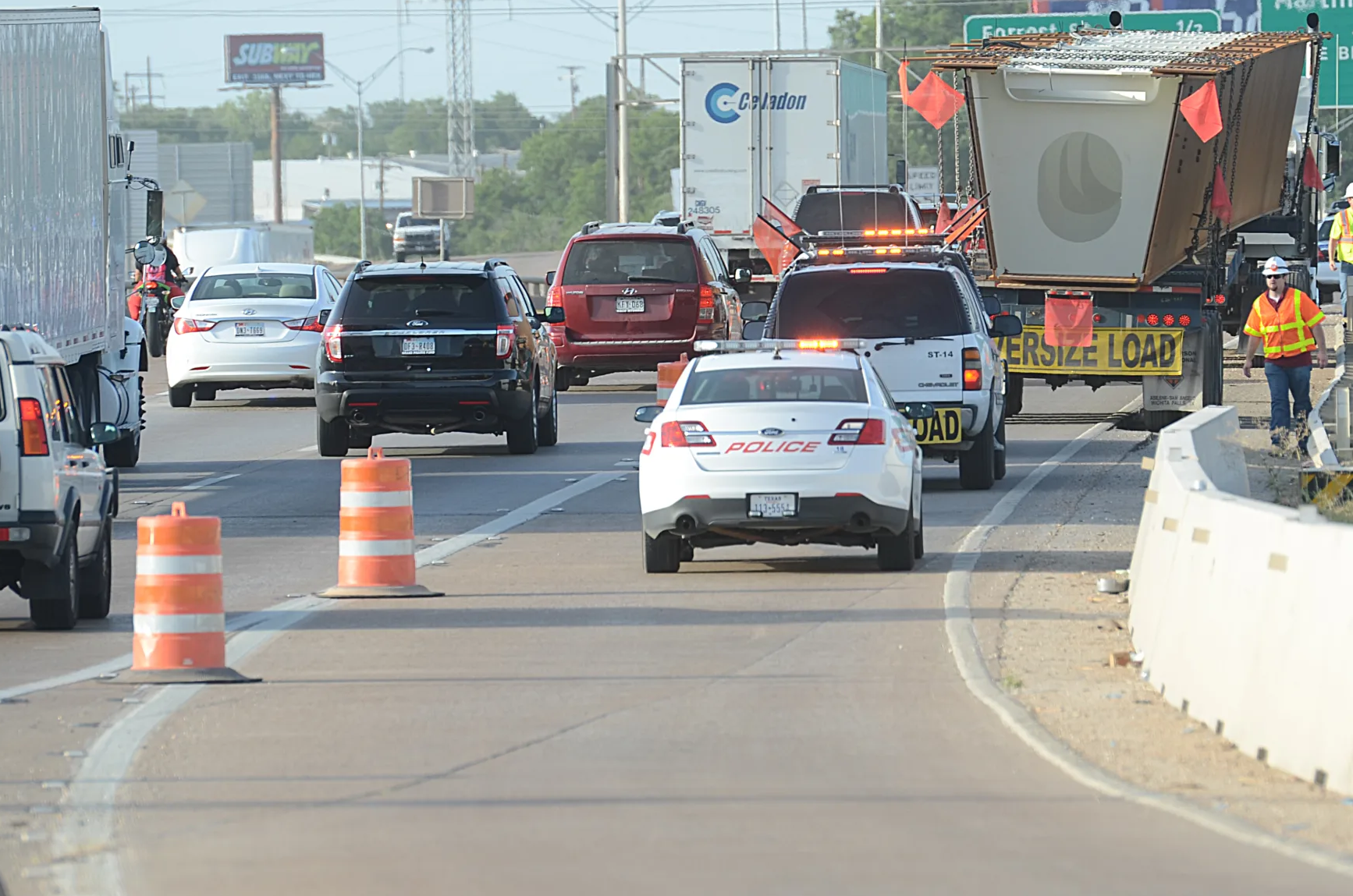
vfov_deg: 3.1
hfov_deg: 4.7
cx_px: 804
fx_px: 16617
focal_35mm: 443
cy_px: 310
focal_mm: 200
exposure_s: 1/320
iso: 100
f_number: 4.5
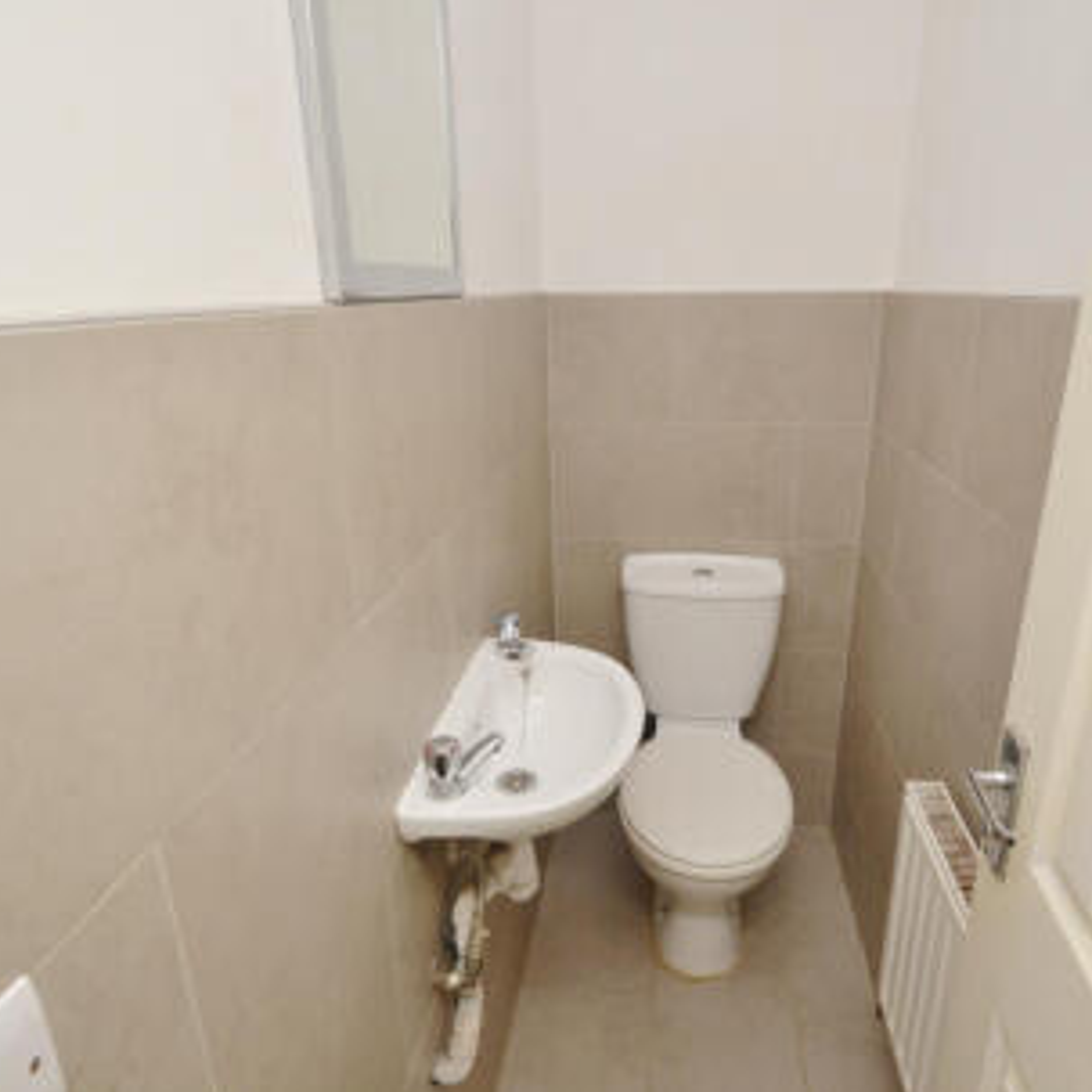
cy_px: 532
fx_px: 714
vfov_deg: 74.8
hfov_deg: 74.4
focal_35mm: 20
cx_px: 627
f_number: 7.1
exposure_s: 1/125
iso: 400
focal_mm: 10
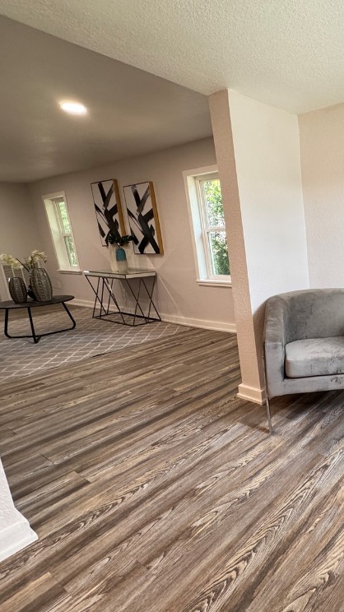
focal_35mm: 21
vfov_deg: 83.9
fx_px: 341
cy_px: 308
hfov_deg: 44.7
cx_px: 351
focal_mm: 2.22
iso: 250
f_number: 2.2
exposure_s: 1/60
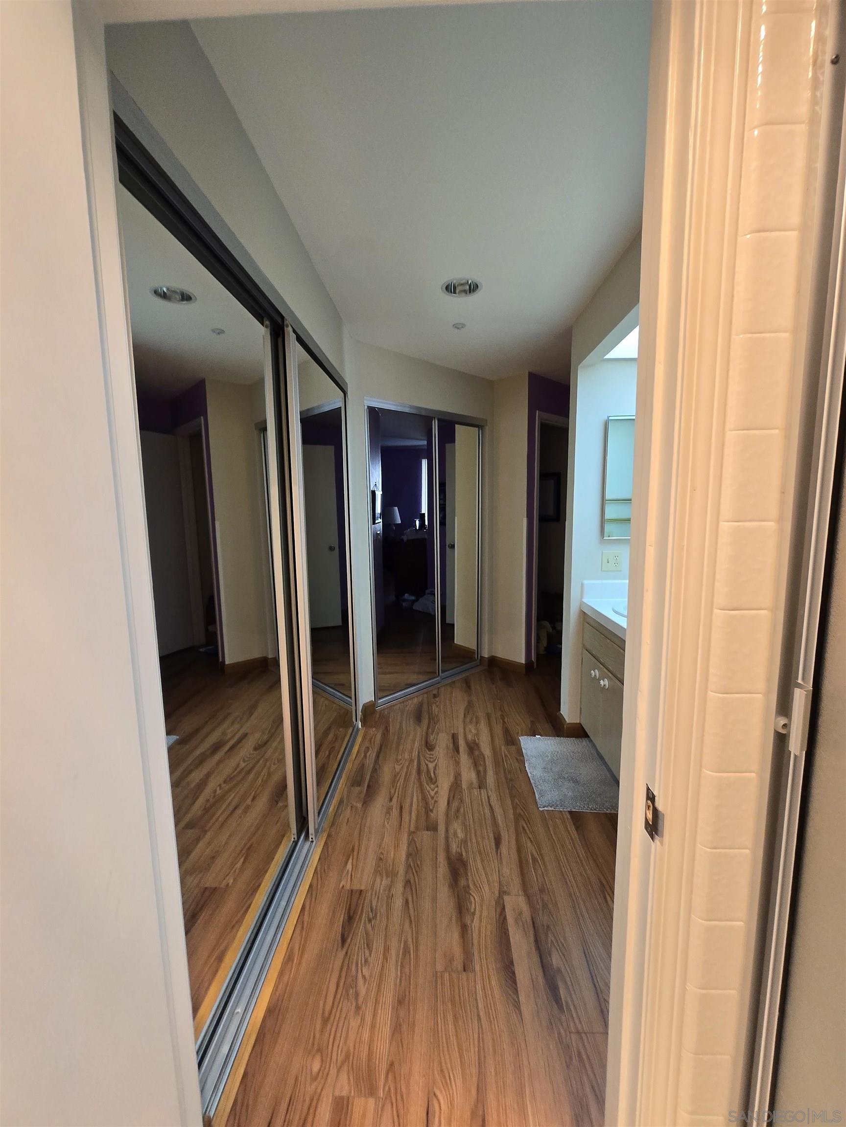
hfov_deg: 89.9
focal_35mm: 13
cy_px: 564
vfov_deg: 106.2
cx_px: 423
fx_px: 424
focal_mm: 1.7
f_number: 2.2
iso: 200
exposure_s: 1/60
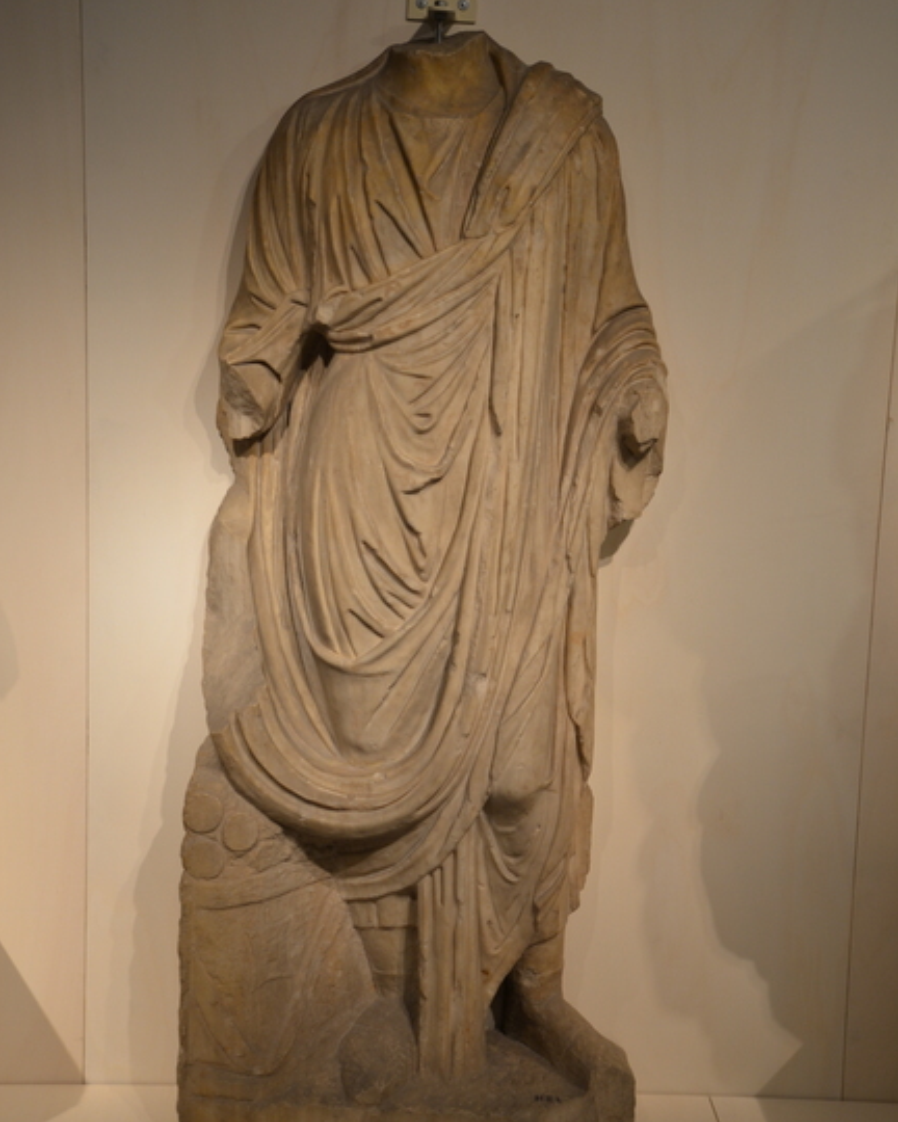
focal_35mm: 54
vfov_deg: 35.0
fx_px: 1780
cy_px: 588
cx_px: 445
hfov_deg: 28.3
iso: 400
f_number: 4
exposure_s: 1/30
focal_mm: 31
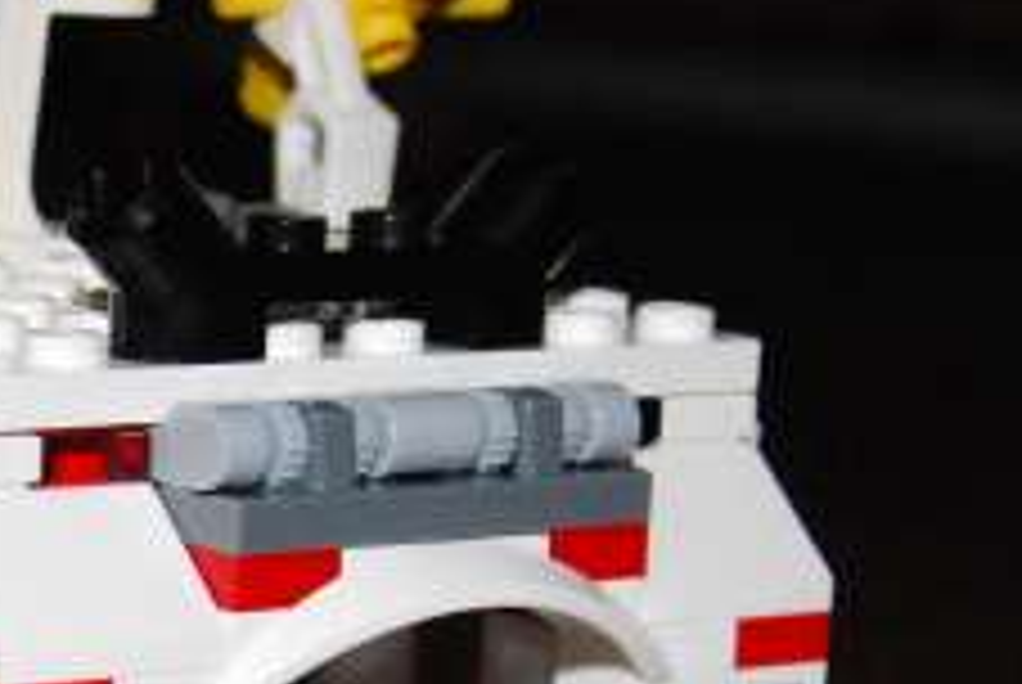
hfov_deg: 12.5
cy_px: 932
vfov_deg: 8.4
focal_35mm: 161
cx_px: -180
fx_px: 4576
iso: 1600
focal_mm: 38
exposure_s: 1/125
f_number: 8
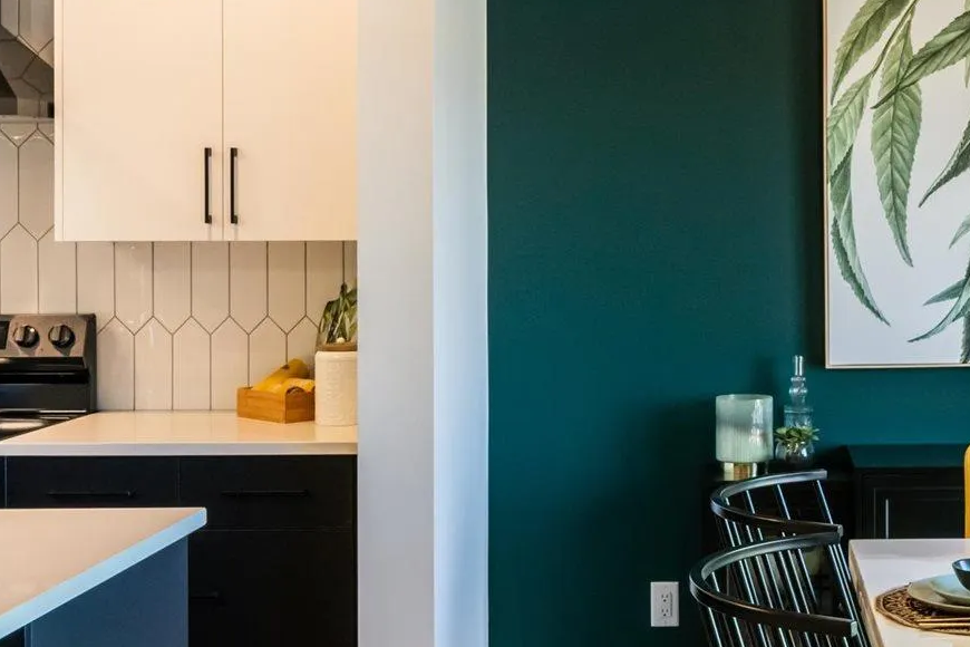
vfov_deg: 22.5
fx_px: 1617
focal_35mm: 60
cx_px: 797
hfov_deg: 32.4
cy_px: 221
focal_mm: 17
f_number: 8
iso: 800
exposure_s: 1/25
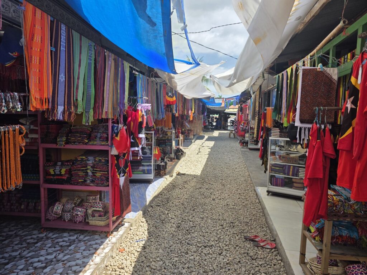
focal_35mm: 23
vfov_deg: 58.9
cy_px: 138
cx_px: 184
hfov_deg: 73.9
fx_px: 244
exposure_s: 1/3318
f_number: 1.7
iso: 80
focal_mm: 6.3
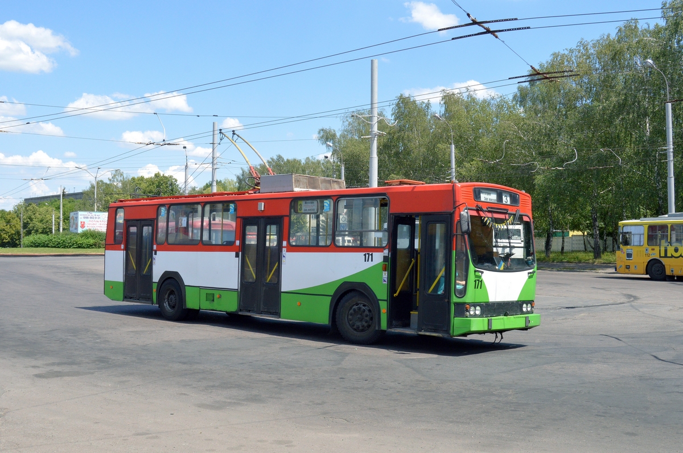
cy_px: 226
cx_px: 342
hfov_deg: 49.6
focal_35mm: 39
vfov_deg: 34.1
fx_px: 739
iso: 800
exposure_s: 1/640
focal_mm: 26
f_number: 13
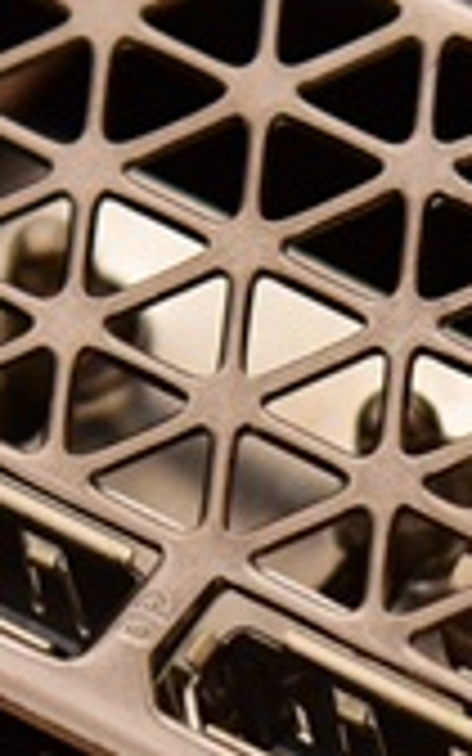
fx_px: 18030
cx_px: 396
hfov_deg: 1.5
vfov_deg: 2.4
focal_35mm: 876
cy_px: 824
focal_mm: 120
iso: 1600
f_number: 5.6
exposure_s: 1/60
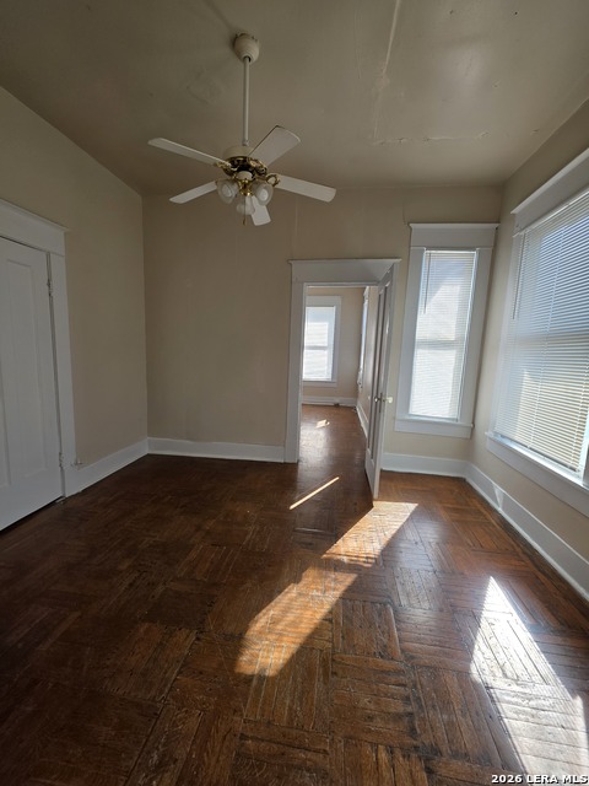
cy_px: 393
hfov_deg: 89.9
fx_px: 295
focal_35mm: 13
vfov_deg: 106.2
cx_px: 294
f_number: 1.9
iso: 20
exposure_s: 1/120
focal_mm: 2.2
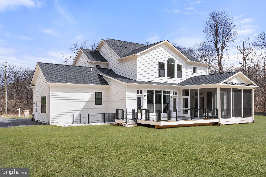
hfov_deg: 57.2
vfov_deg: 40.0
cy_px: 88
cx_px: 133
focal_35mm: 33
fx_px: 244
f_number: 8
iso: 640
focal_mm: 33
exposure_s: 1/2000
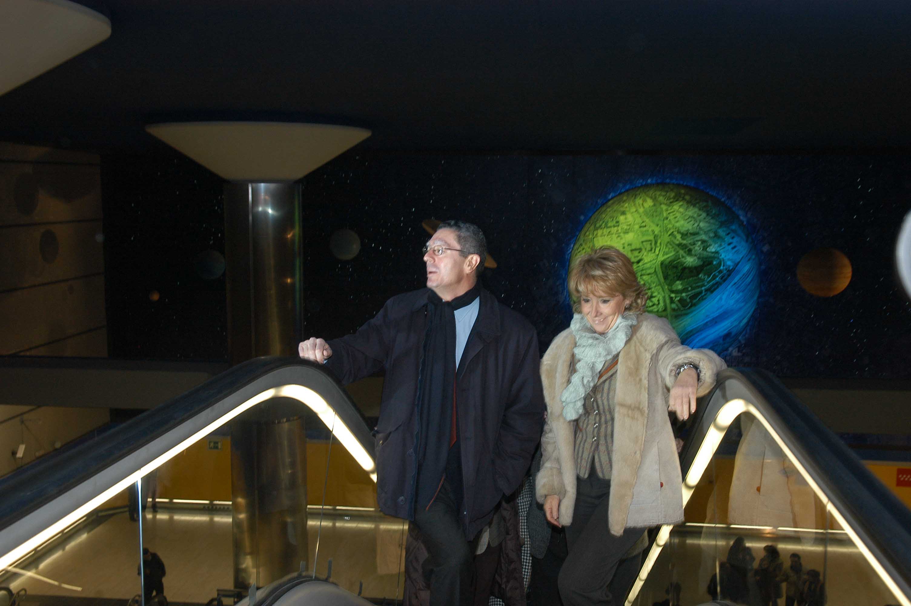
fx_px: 986
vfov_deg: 34.1
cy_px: 303
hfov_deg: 49.6
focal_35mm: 39
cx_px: 456
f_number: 5
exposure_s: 1/60
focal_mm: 26
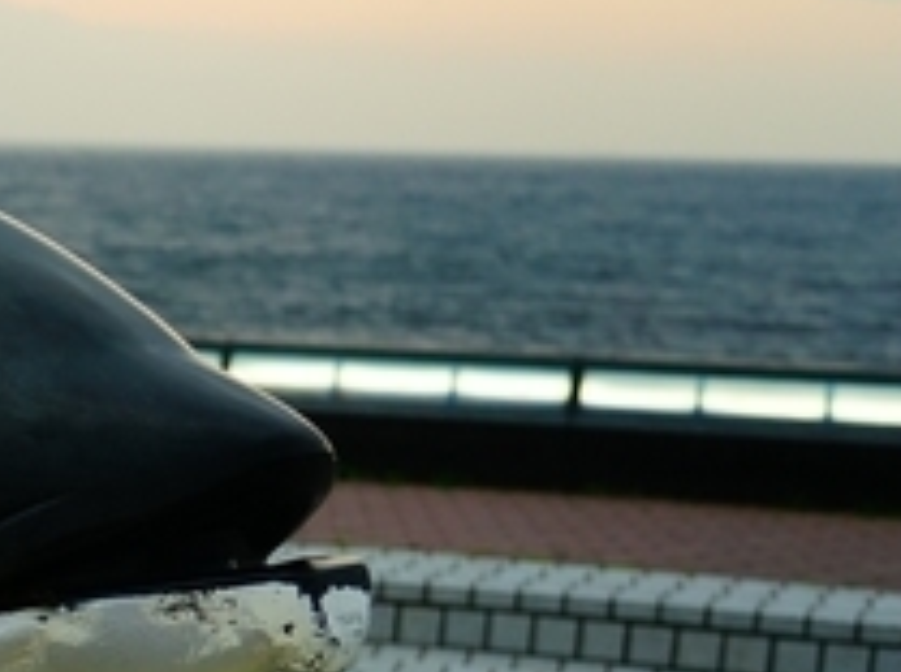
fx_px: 2780
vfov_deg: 13.6
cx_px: -698
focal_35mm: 107
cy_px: 655
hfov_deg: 15.8
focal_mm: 29
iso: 400
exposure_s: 1/60
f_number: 4
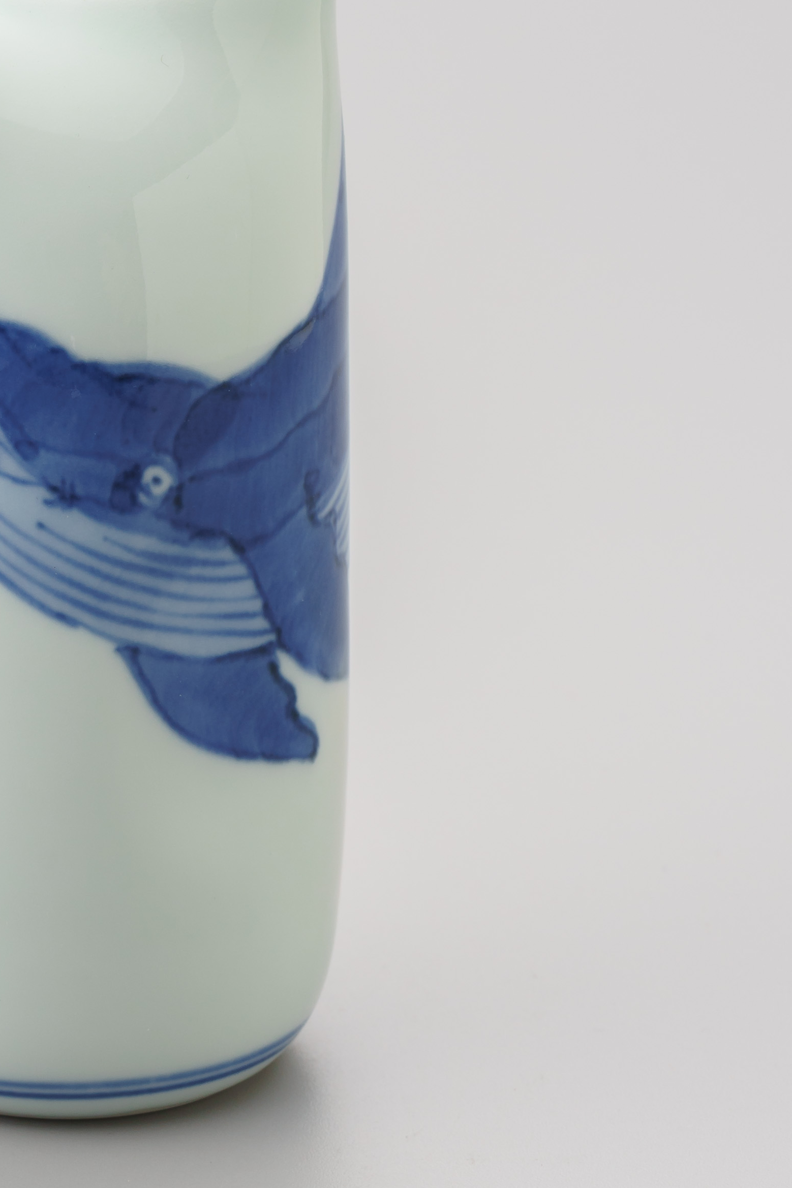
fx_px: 7625
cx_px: 50
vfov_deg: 8.9
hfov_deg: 5.9
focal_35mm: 231
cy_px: 510
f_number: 11
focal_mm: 90
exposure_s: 1/125
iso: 200
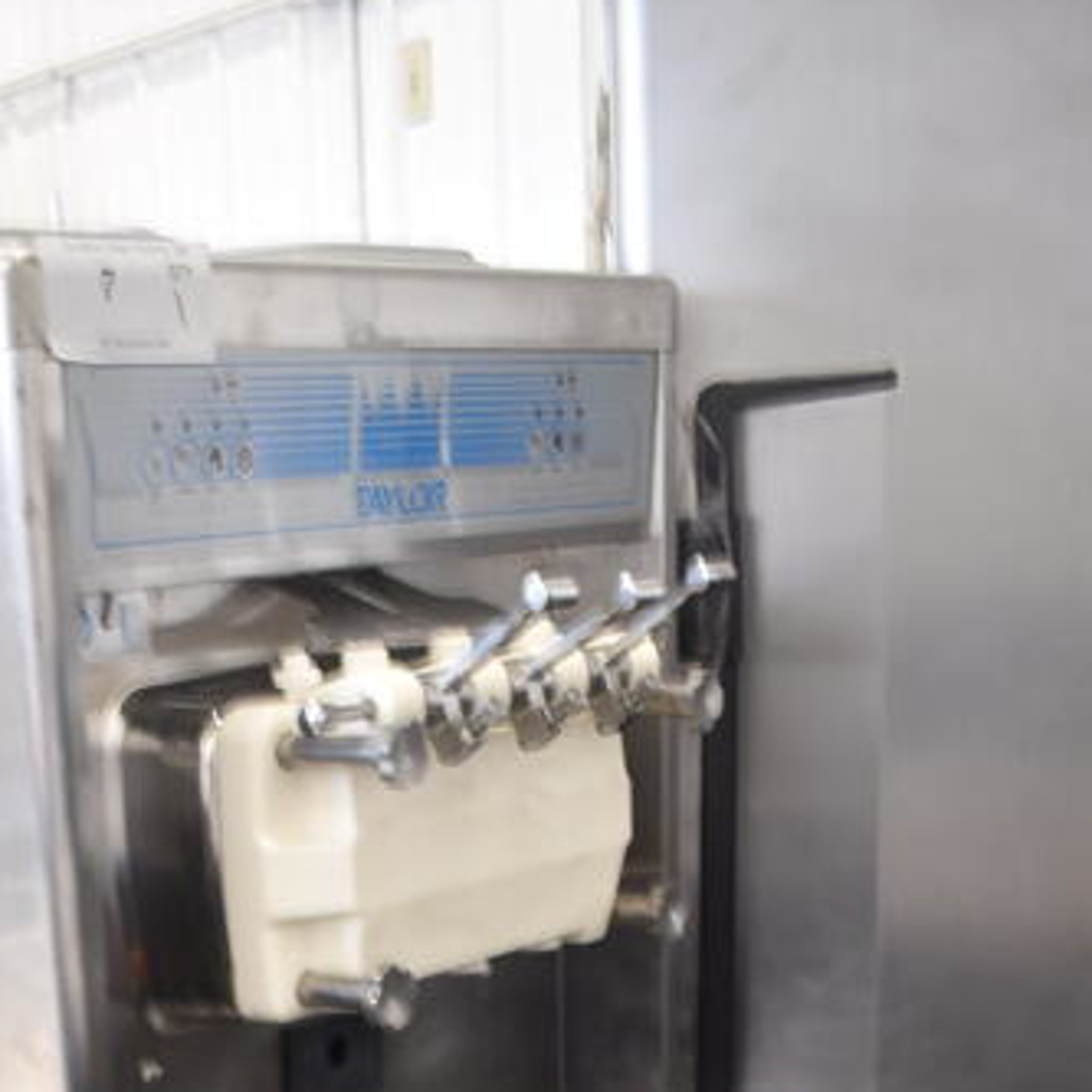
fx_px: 2248
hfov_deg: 26.5
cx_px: 125
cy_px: 1346
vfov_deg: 24.5
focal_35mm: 63
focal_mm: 18
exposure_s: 1/30
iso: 450
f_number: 3.5
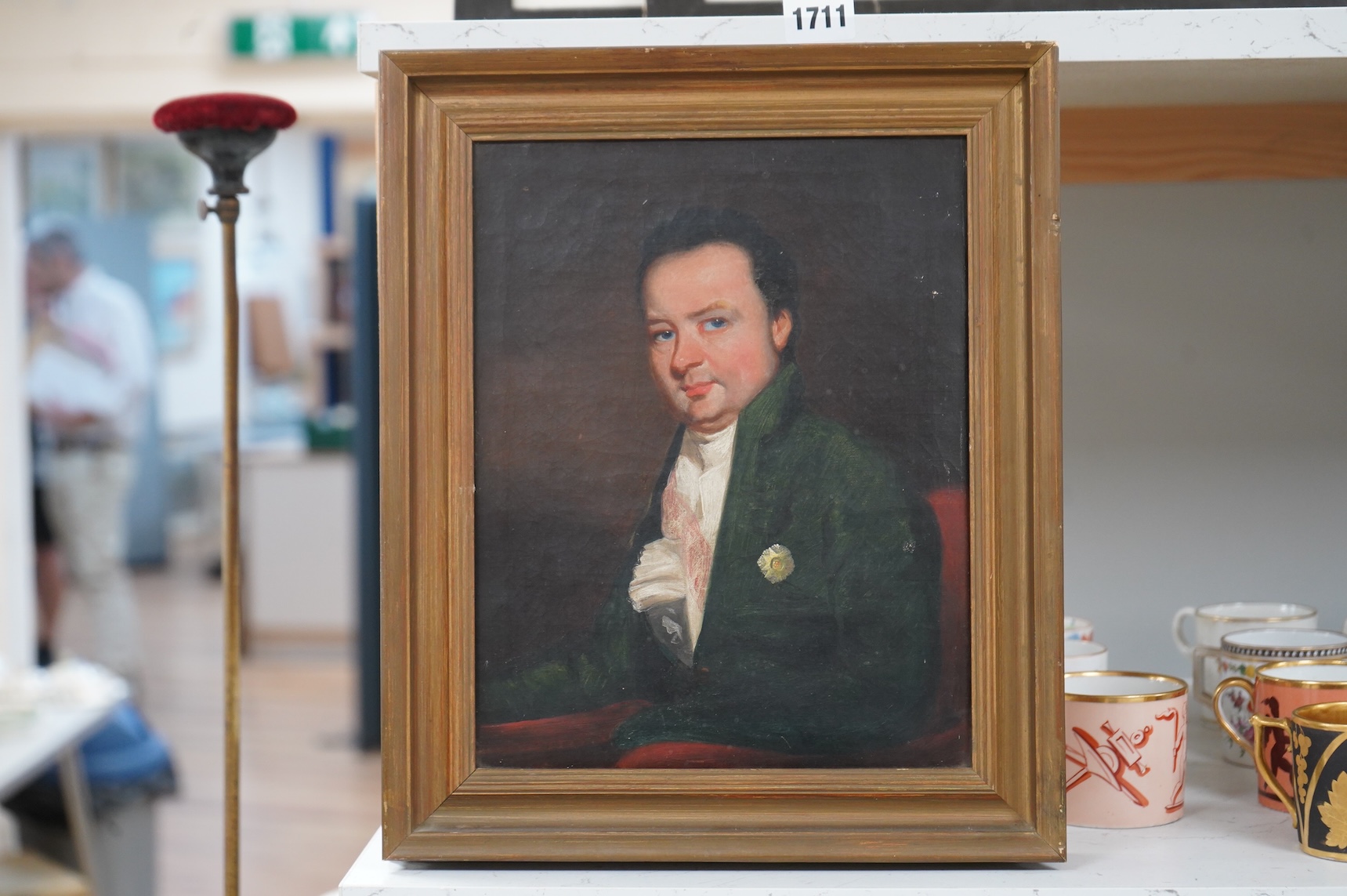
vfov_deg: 19.4
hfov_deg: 28.9
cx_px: 674
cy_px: 448
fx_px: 2617
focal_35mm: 70
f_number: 5.6
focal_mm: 70
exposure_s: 1/100
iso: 2500
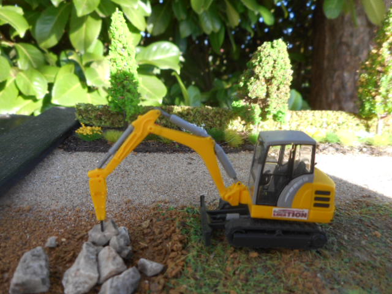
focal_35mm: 25
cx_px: 196
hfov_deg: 69.4
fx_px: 283
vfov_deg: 54.9
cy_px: 147
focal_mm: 4.5
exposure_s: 1/60
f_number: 3.7
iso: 80
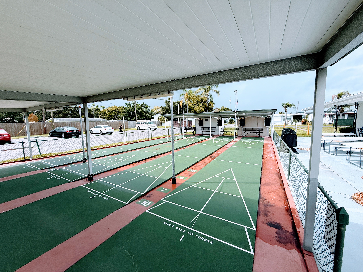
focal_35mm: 14
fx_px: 147
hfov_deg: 102.1
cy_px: 136
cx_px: 182
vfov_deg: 85.7
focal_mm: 2.22
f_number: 2.2
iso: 50
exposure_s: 1/1125
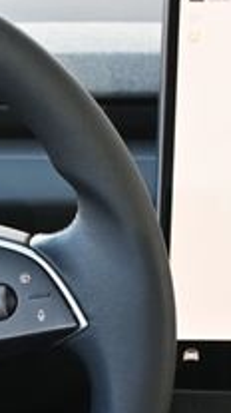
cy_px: 317
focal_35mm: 146
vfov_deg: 14.7
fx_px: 1594
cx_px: -223
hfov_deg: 7.9
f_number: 4.8
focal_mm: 30
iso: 800
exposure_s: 1/125
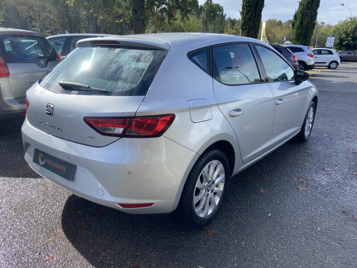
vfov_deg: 53.1
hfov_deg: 67.3
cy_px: 134
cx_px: 178
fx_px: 268
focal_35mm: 26
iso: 32
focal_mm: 4.25
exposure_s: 1/1608
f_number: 1.8
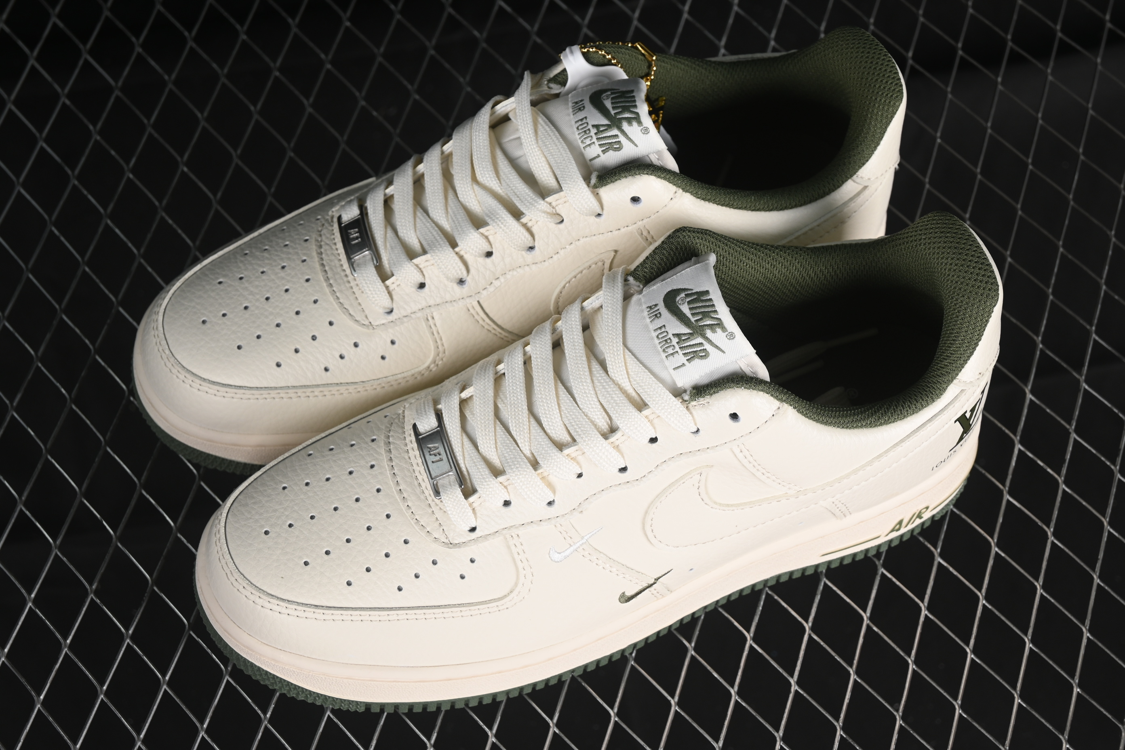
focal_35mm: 75
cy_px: 375
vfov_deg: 18.2
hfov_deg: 27.0
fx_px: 2344
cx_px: 562
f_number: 7.1
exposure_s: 1/80
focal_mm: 50
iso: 160
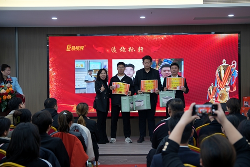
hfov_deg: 40.3
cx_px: 142
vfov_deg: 27.5
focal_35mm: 49
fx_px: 340
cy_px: 81
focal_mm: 42
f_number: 2.8
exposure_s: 1/50
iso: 125
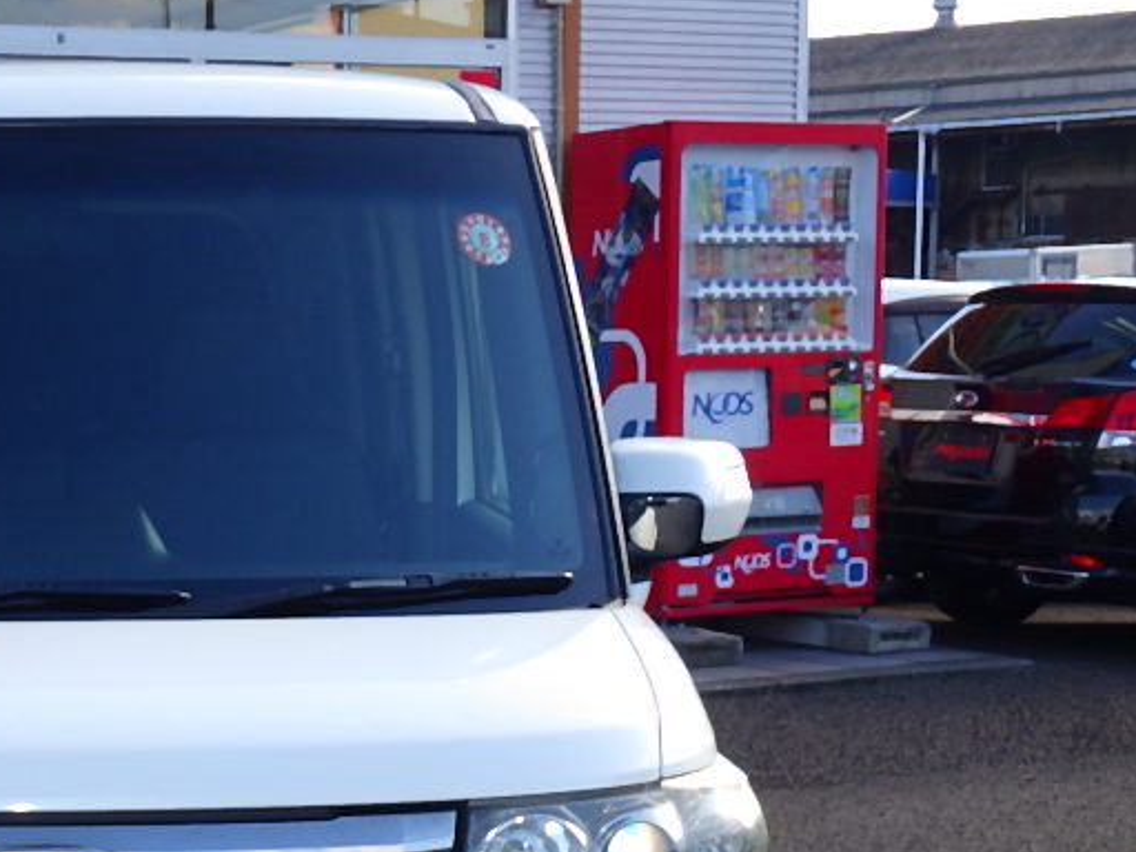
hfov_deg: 22.4
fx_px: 2757
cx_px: 7
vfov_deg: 17.2
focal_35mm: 84
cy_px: 836
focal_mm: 7.5
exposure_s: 1/200
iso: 125
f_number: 5
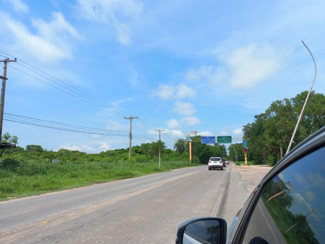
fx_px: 272
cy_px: 130
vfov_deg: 48.2
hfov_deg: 61.4
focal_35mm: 29
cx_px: 187
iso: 25
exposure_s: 1/788
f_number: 1.8
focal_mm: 4.6
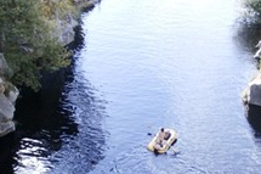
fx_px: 543
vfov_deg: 17.8
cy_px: 167
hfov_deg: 27.0
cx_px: 153
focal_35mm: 75
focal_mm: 5.46
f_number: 3.3
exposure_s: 1/125
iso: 100
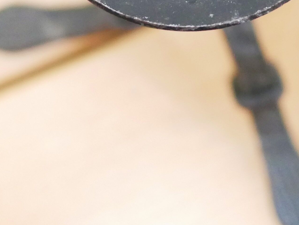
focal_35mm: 145
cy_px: -120
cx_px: 216
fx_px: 1253
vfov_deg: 9.9
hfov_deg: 13.6
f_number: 1.7
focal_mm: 20
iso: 3200
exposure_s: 1/15
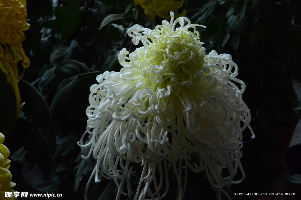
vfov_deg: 13.0
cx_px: 150
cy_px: 100
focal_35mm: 105
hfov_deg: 19.5
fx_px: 877
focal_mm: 70
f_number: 25
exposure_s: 1/250
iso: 3600
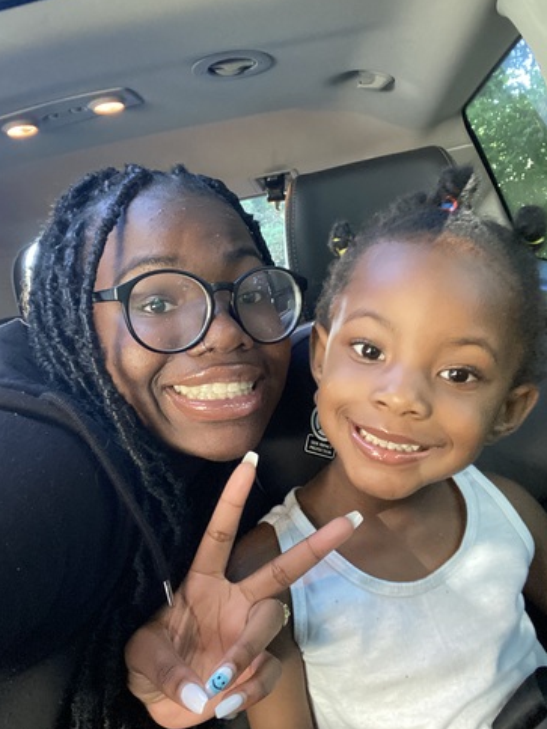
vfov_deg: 58.4
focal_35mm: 31
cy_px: 368
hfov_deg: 45.4
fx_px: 653
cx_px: 275
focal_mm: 2.71
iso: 640
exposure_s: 1/30
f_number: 2.2
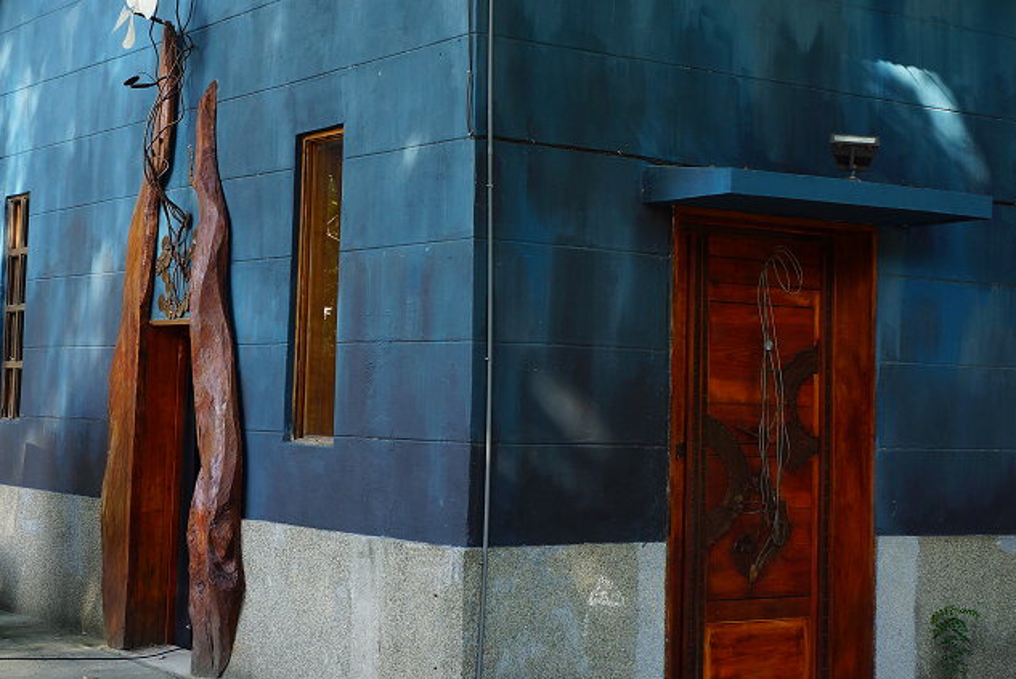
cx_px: 515
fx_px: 1723
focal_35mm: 61
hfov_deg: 32.9
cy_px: 238
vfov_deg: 22.2
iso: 100
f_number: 5.6
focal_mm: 29
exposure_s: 1/100
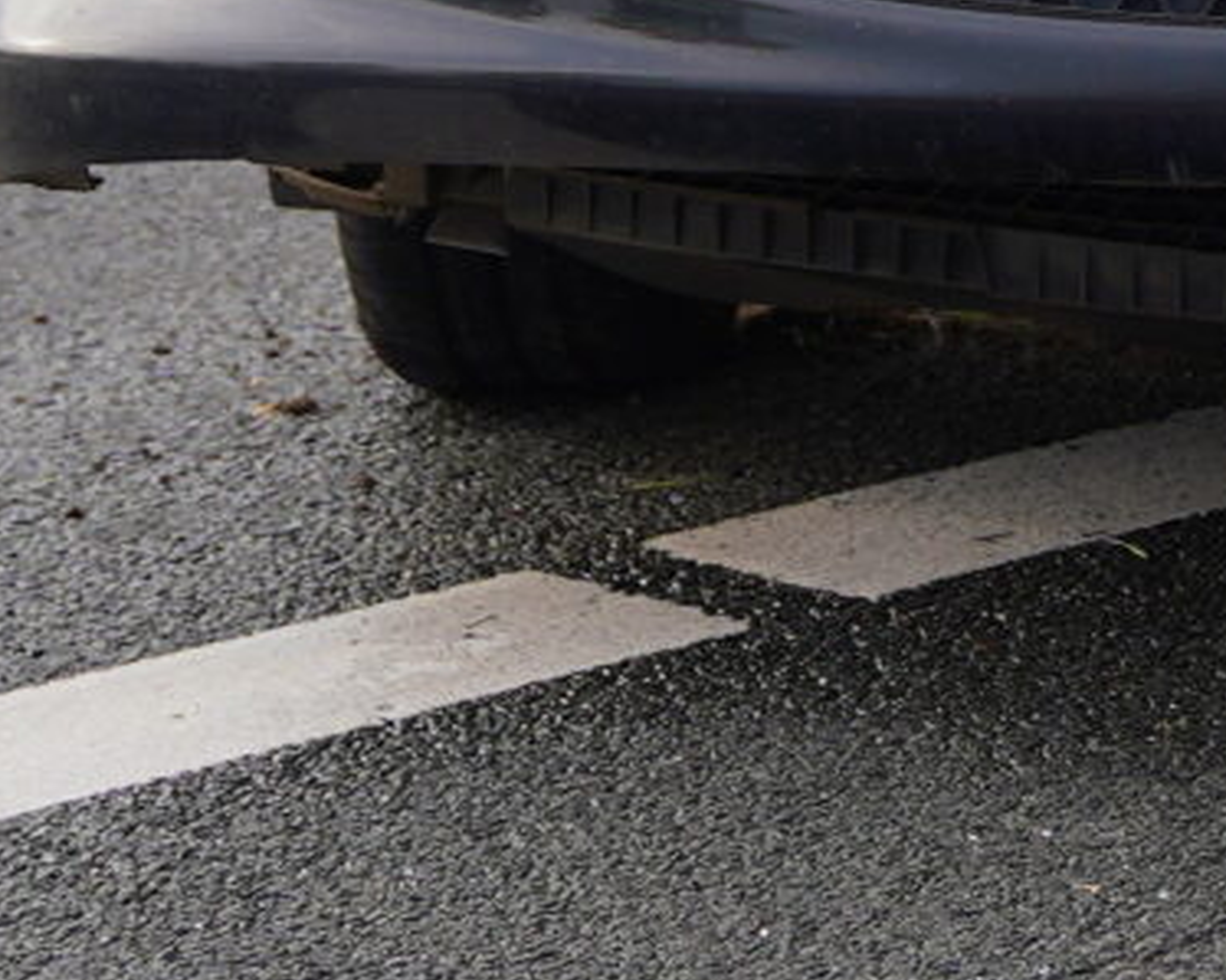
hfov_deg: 9.0
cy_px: -1100
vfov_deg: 7.4
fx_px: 7219
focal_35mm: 199
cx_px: 2586
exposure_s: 1/400
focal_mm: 31
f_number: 3.2
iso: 125
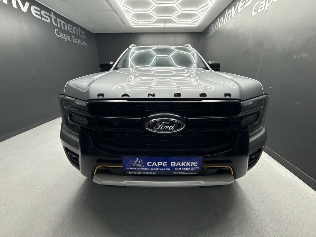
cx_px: 158
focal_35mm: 14
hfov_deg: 102.1
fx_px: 128
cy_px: 118
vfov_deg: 85.7
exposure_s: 1/100
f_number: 2.2
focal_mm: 2.22
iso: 250
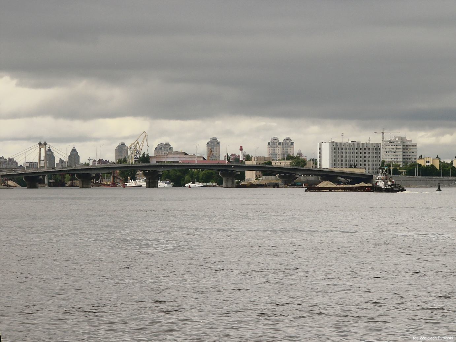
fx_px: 1962
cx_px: 228
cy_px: 171
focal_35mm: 149
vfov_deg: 10.0
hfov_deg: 13.3
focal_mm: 24.8
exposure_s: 1/400
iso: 50
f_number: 5.6
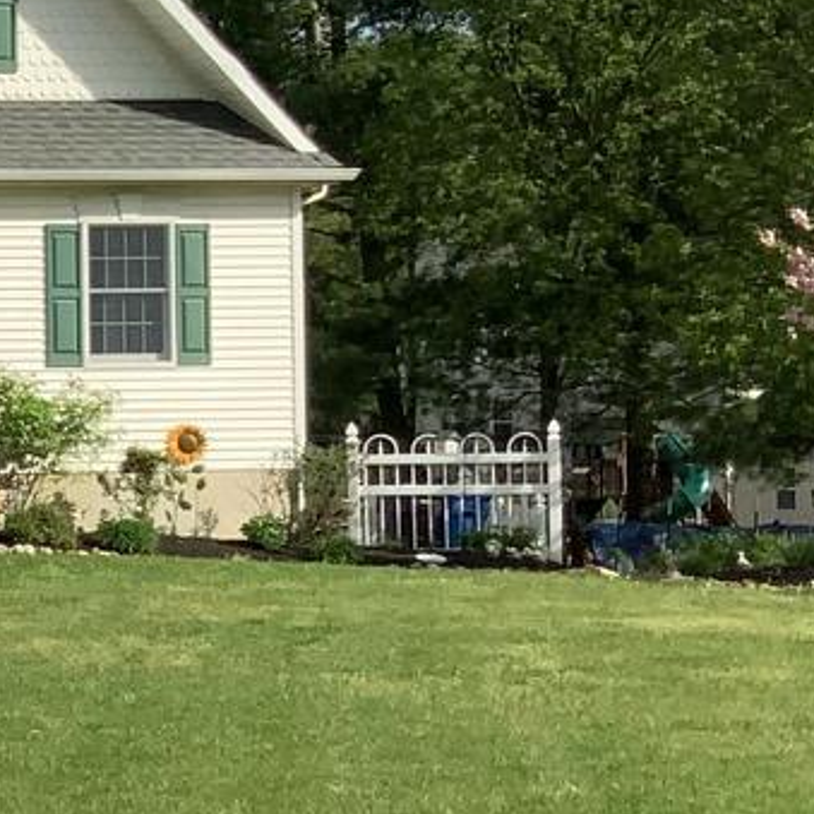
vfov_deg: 11.3
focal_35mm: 155
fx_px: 4124
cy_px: 358
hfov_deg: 10.2
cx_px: -934
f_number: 1.8
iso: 16
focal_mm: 3
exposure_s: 1/1675
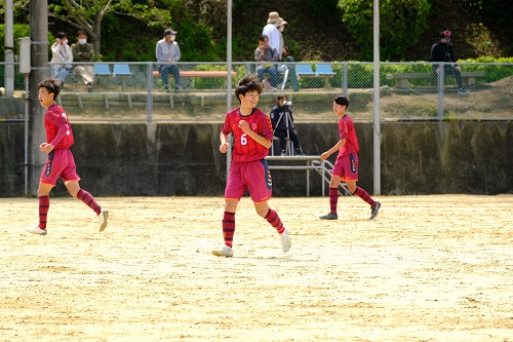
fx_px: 3946
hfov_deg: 7.4
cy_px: 171
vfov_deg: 5.0
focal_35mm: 277
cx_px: 256
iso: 400
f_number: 6.4
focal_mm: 184.6
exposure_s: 1/500
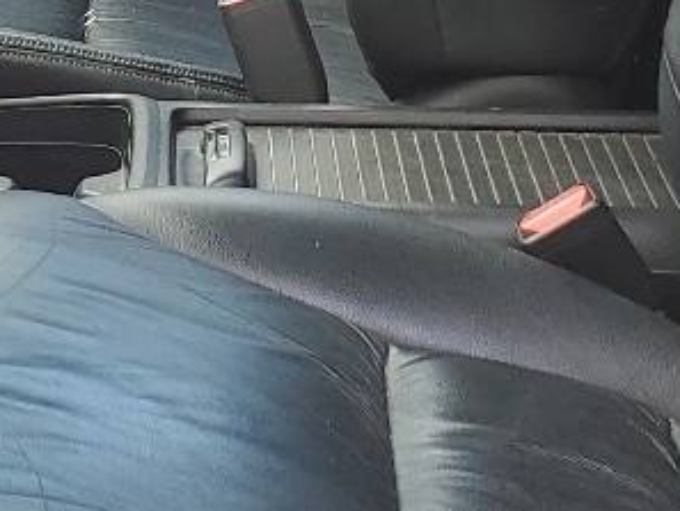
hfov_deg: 14.0
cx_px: 158
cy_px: 32
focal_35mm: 140
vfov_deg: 10.5
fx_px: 2751
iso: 50
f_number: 1.5
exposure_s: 1/270
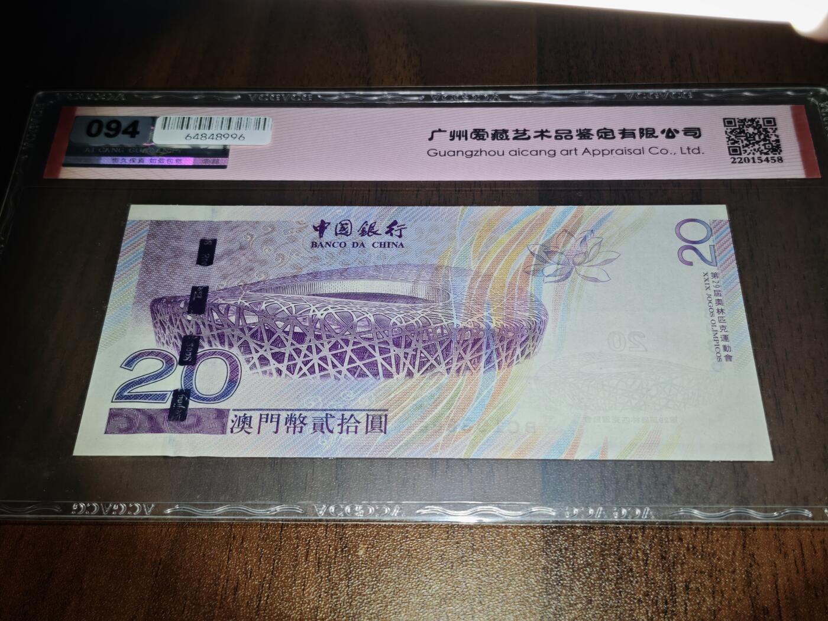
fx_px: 1196
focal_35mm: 50
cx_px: 414
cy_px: 310
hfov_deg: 38.2
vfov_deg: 29.1
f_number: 1.63
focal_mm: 5.85
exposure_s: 1/100
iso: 80
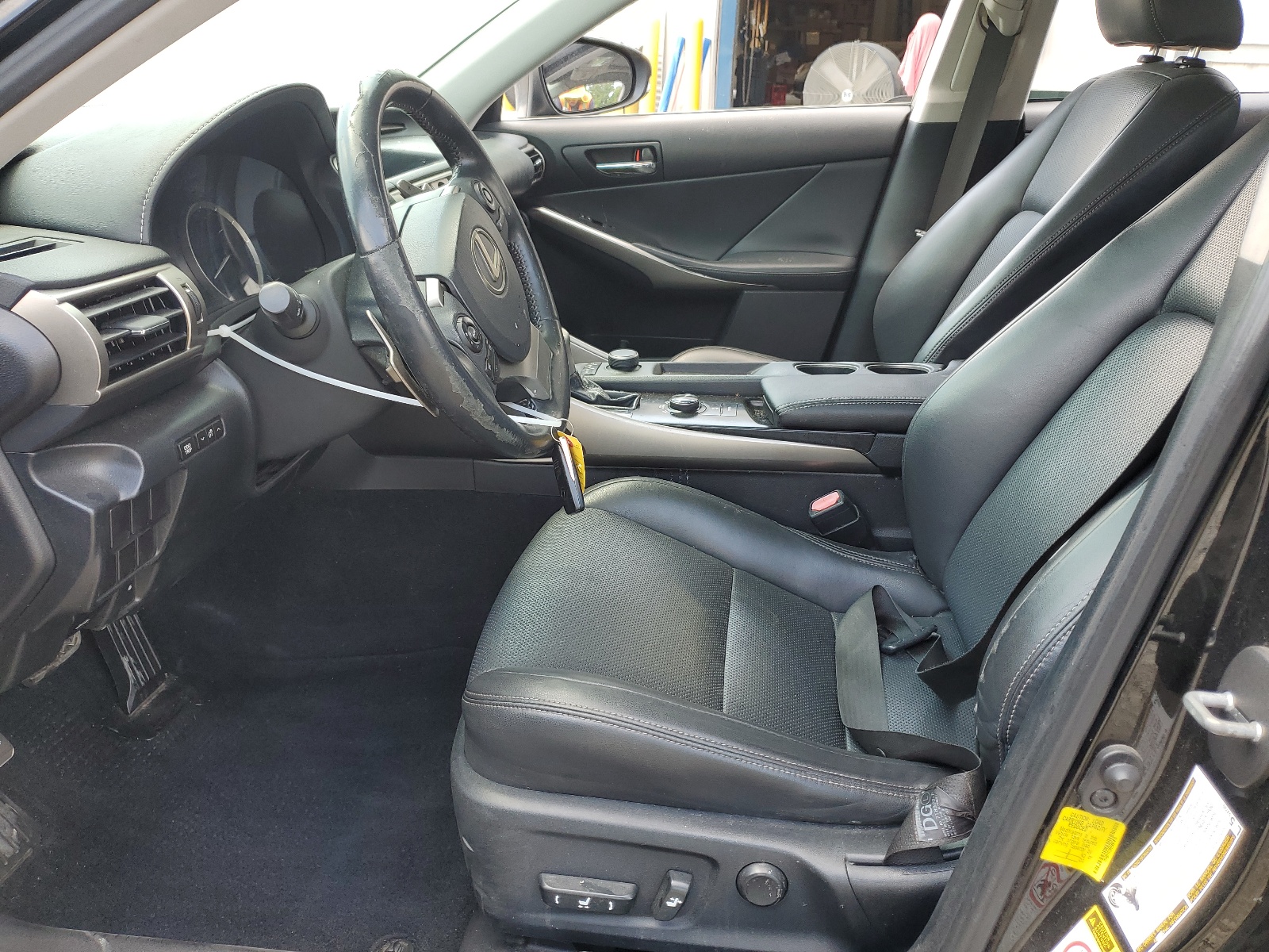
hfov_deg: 67.3
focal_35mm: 26
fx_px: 953
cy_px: 476
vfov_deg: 53.1
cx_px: 634
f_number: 1.5
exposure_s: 1/179
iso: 50
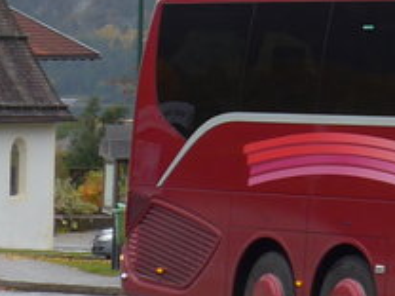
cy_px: -93
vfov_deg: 4.7
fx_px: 3617
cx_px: 883
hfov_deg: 6.0
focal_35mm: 317
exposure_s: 1/100
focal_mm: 11.3
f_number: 3.4
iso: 80
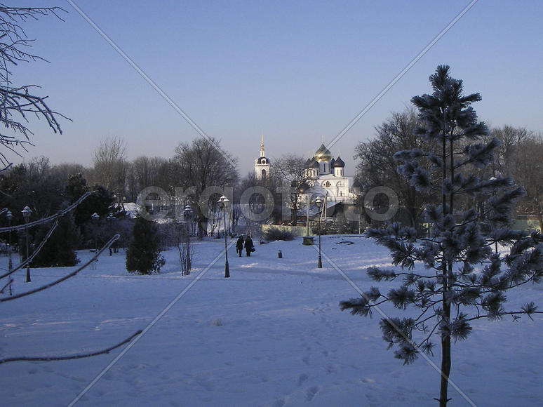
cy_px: 204
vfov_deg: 37.7
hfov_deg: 49.0
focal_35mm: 38
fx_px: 596
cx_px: 272
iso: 50
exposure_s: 1/320
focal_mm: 6.3
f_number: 6.6
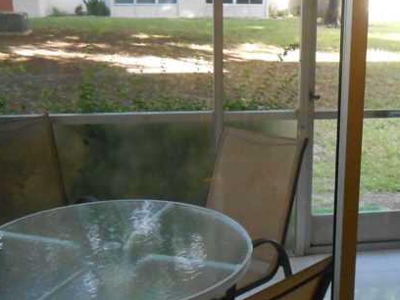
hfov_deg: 37.0
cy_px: 126
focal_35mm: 51
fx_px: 589
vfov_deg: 28.5
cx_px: 277
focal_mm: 4.6
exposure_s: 1/125
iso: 800
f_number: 3.5
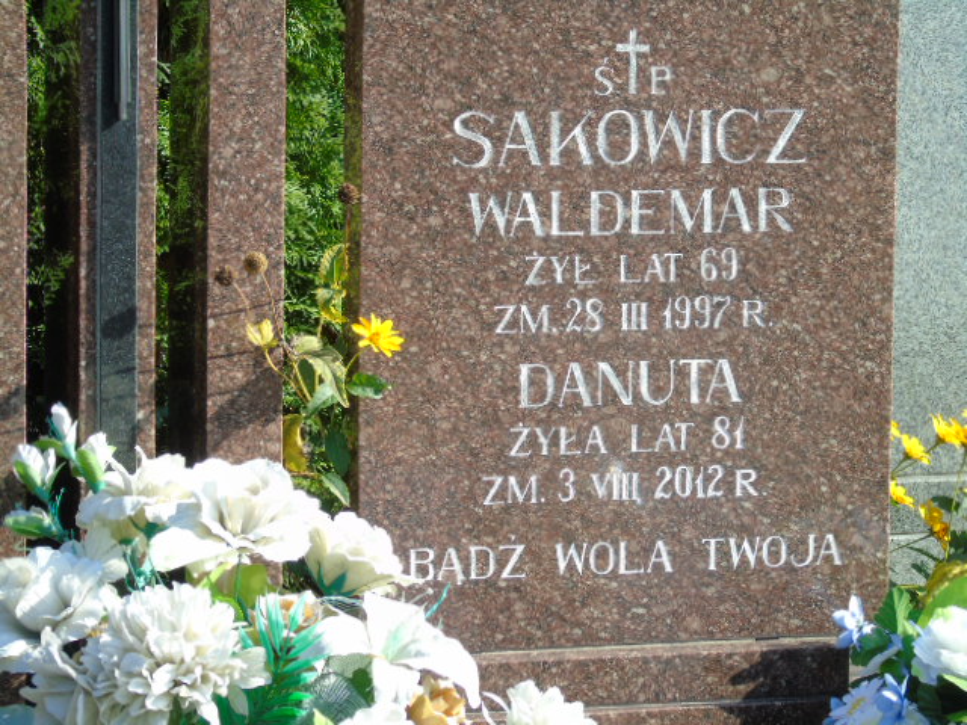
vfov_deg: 9.2
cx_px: 484
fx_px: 4525
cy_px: 362
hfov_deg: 12.2
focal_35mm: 162
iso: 80
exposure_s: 1/200
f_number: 4.9
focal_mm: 29
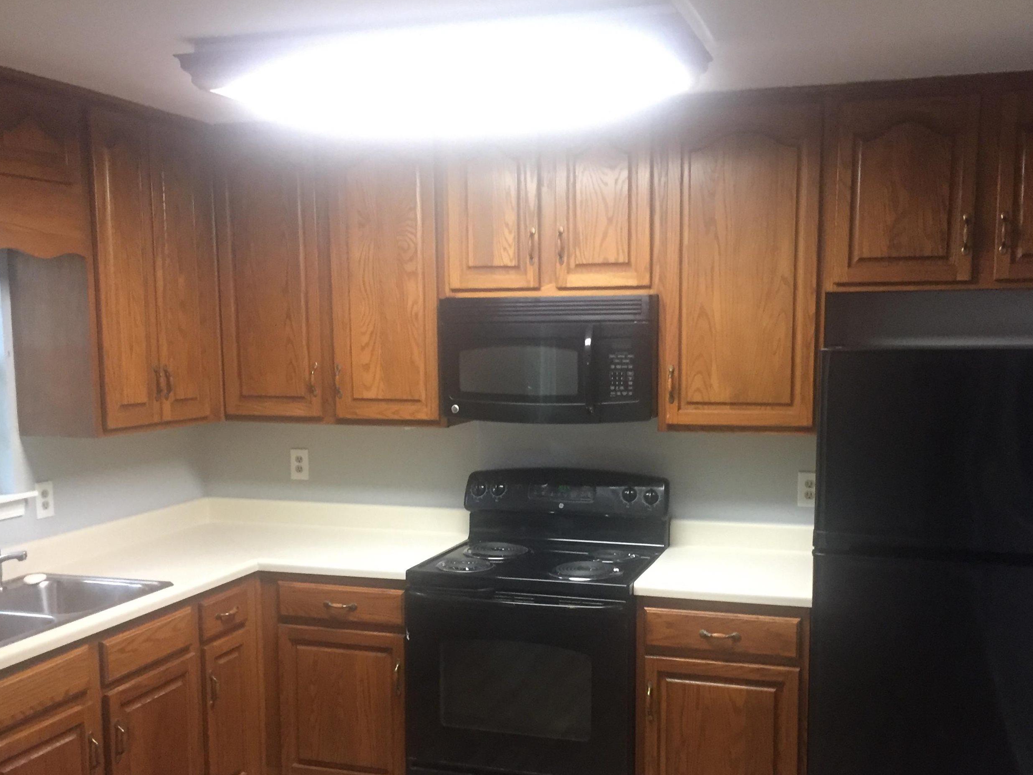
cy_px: 461
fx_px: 1074
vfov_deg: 39.5
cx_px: 548
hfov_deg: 51.3
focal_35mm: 36
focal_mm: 4.15
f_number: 2.2
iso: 320
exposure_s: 1/33
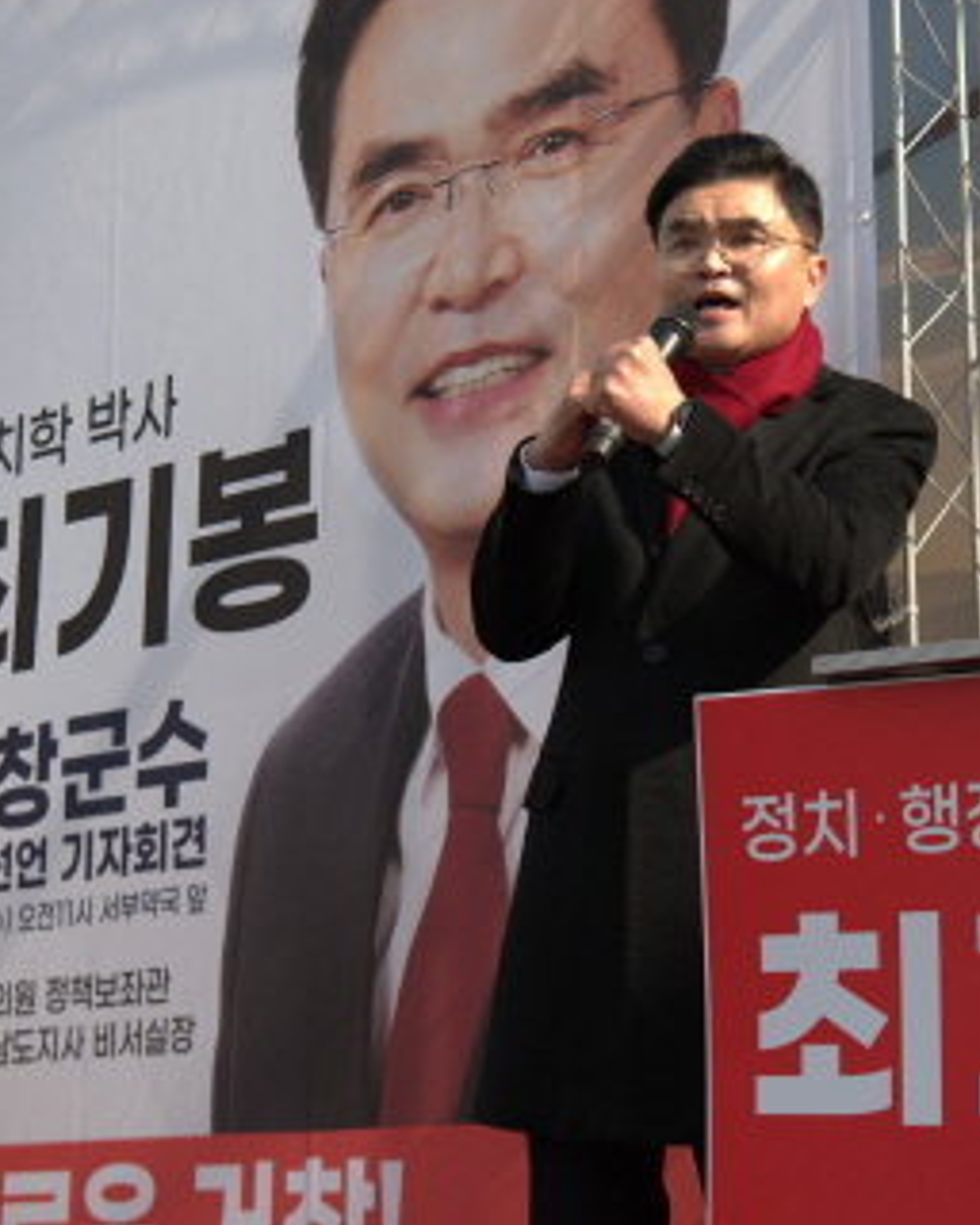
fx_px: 3190
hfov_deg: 17.4
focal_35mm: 88
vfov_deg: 21.7
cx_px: 689
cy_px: 465
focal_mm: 50
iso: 125
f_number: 5.6
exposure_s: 1/250
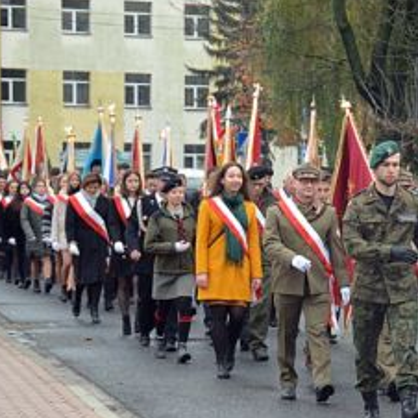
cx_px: 471
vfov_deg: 10.8
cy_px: 263
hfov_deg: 10.6
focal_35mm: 162
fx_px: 2213
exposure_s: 1/640
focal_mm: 48
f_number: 4.5
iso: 800
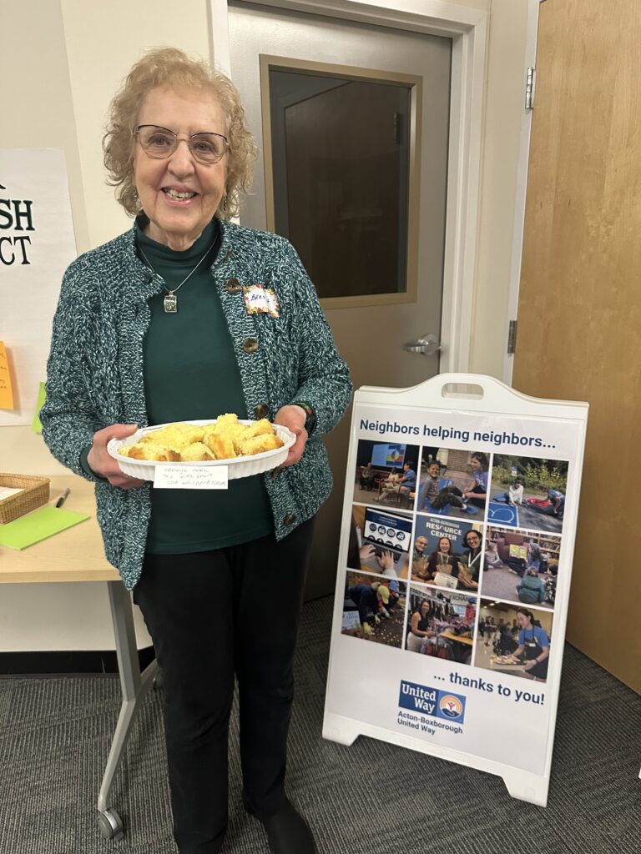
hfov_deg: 56.8
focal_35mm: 24
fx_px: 593
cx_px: 320
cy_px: 427
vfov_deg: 71.6
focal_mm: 6.86
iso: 400
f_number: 1.78
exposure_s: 1/60
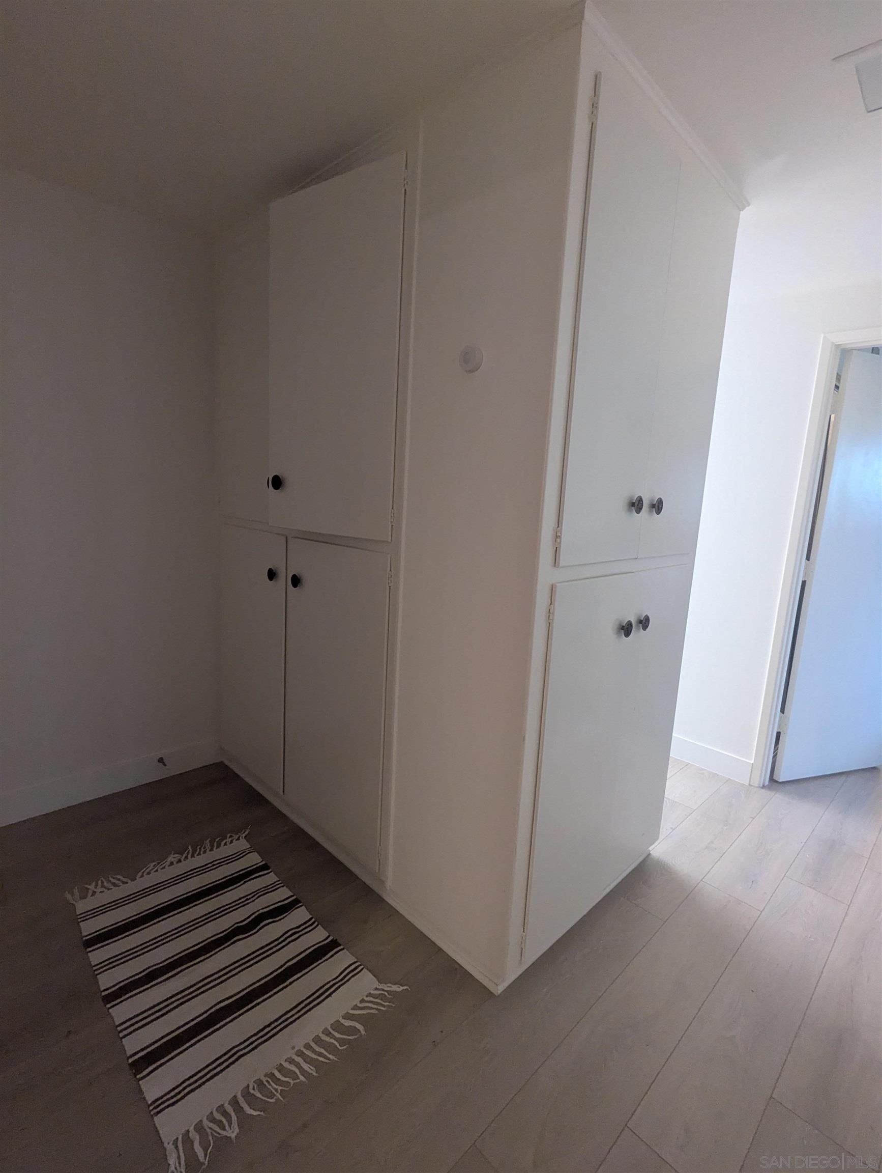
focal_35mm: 16
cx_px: 441
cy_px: 586
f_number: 2.2
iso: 416
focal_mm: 2.35
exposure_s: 1/40
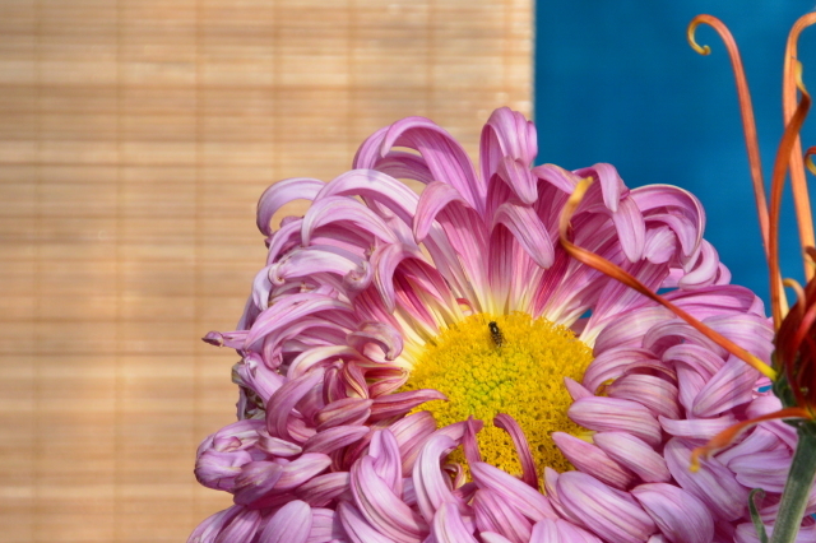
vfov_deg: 2.7
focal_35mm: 504
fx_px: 11418
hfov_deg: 4.1
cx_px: 585
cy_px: 336
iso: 450
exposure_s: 1/250
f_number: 13
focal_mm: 210
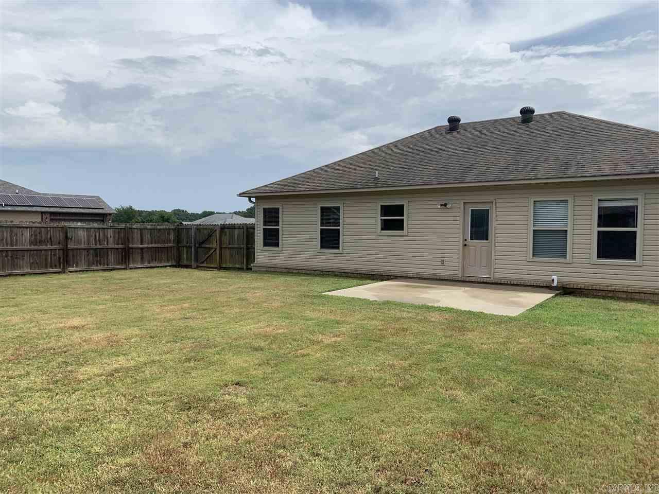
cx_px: 330
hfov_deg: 67.3
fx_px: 495
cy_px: 247
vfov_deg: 53.1
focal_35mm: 26
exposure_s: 1/4274
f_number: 1.8
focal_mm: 4.25
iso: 25
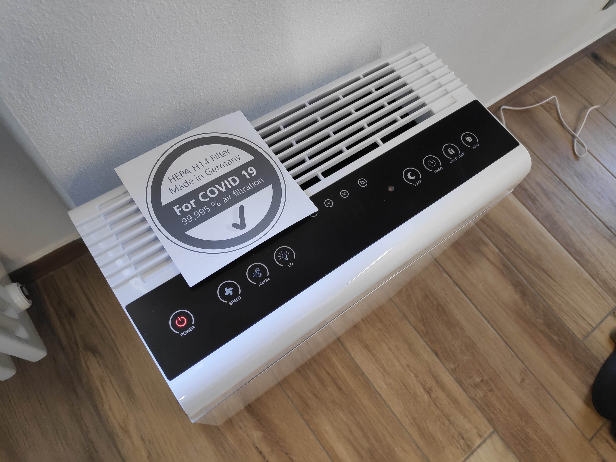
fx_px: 356
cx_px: 308
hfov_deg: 81.7
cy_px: 231
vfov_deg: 66.0
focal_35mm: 20
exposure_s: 1/100
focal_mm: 3.94
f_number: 1.9
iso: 648
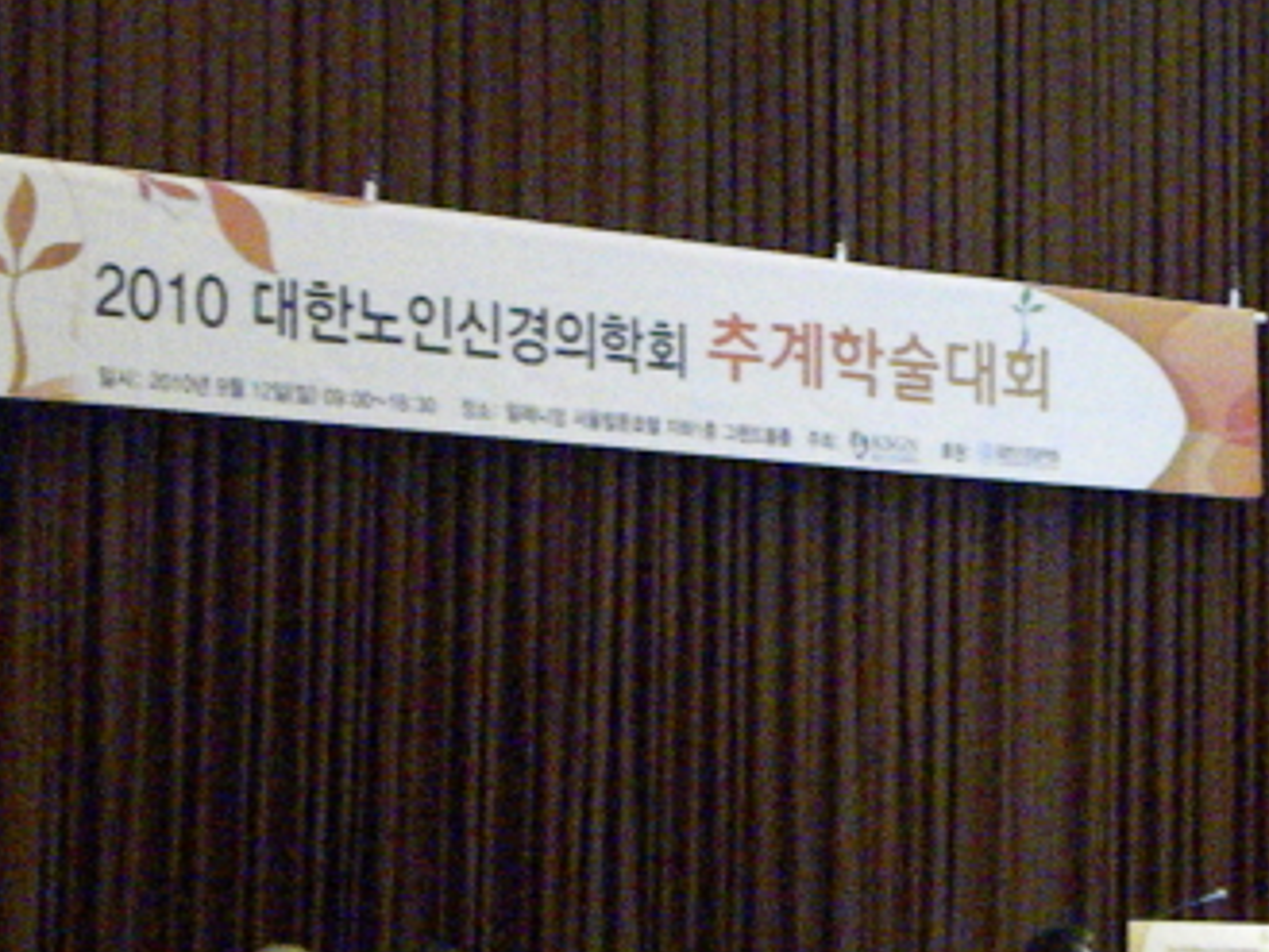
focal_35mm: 114
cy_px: 499
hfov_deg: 17.2
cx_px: 930
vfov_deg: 13.0
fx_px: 4181
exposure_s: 1/22
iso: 6400
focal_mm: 13.4
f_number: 4
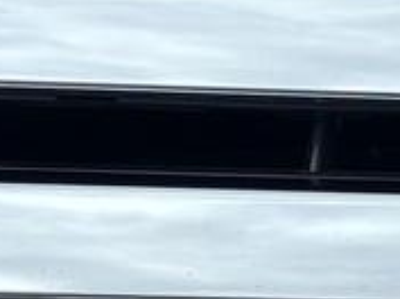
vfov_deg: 4.2
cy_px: 412
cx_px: 1322
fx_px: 4013
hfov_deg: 5.3
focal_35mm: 348
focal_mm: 6.76
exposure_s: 1/3425
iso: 64
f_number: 1.78
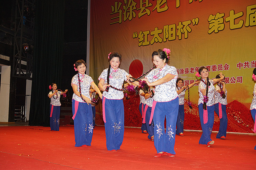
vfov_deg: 29.8
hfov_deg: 43.6
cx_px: 128
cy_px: 85
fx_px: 320
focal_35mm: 45
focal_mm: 30
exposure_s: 1/160
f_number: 2.8
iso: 500
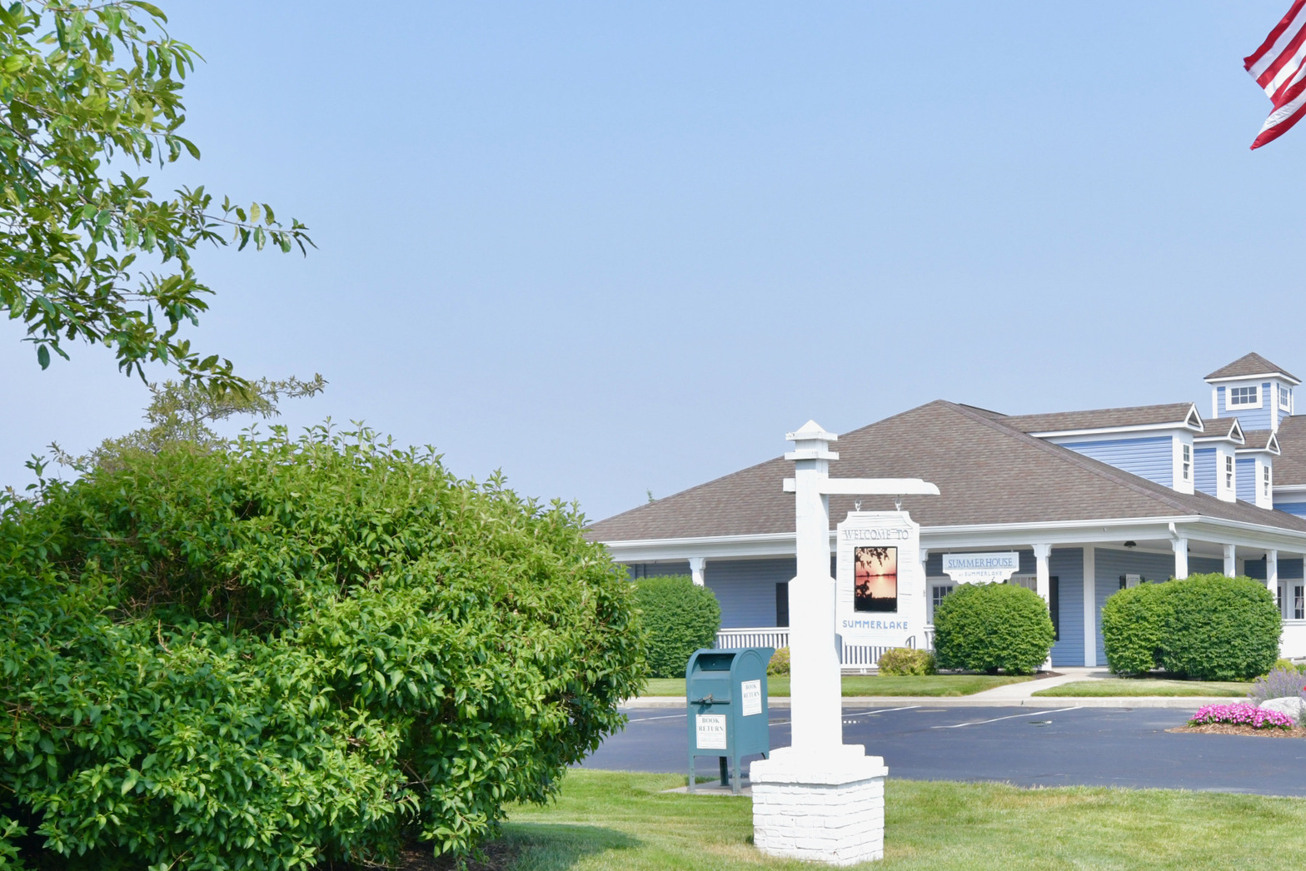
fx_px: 1705
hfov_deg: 40.6
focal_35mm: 47
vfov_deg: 28.2
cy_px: 659
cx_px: 991
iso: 640
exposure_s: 1/500
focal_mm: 24
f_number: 11
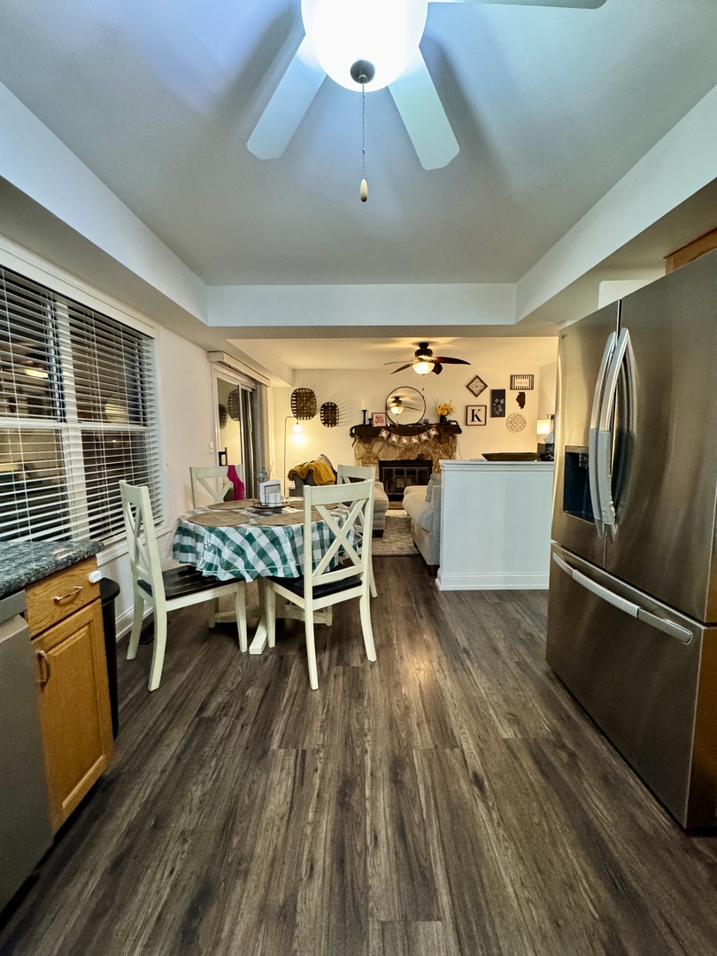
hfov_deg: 85.7
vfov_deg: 102.1
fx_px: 387
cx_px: 358
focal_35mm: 14
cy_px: 478
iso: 800
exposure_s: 1/60
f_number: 2.2
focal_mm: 2.22
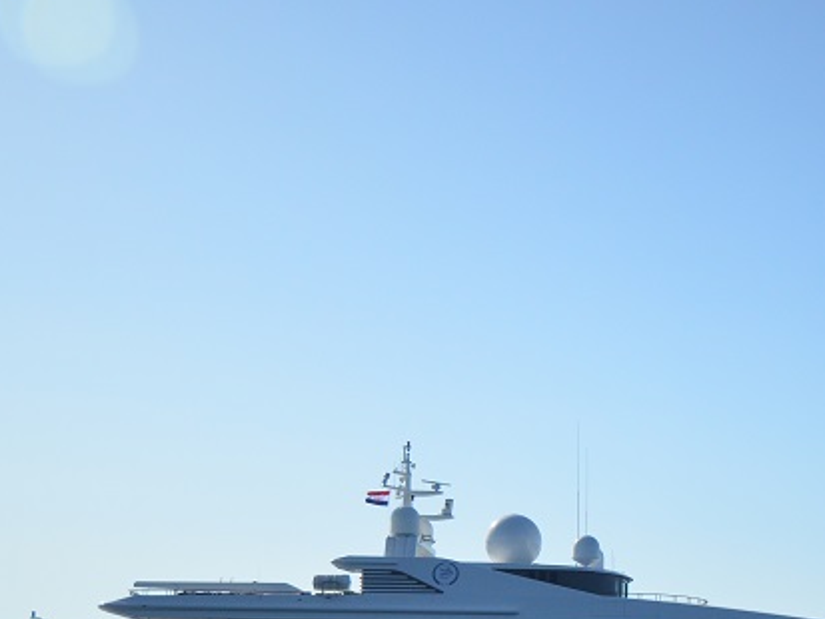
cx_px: 763
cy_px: 531
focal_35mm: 69
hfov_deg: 27.0
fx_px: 1645
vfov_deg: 21.0
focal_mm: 22
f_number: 4
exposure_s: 1/8000
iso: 500
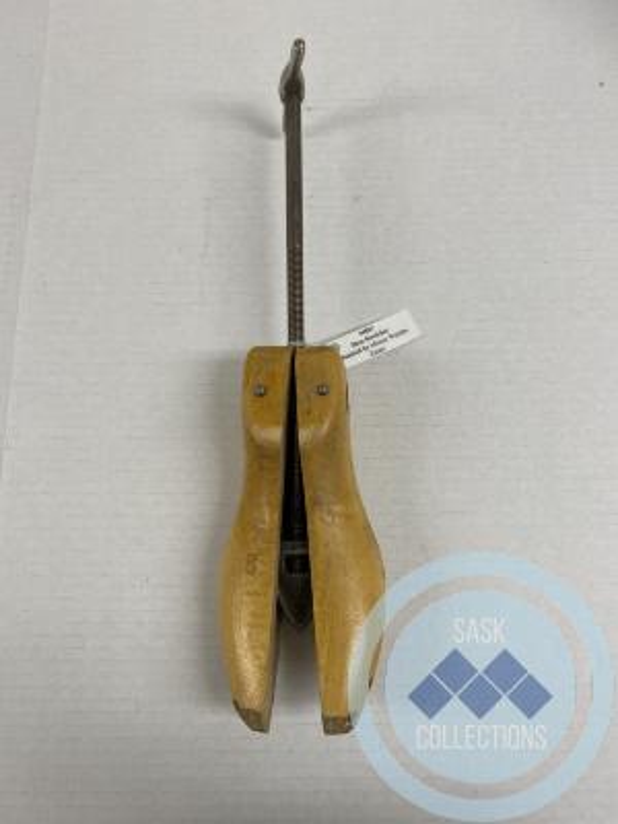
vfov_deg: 67.3
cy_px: 412
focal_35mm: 26
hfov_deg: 53.1
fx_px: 619
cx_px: 309
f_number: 1.8
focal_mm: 4.25
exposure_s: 1/100
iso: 32
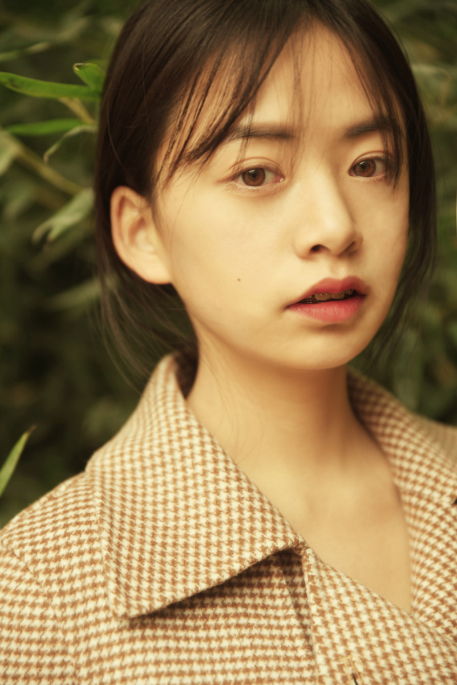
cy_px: 342
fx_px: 1332
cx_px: 228
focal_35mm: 70
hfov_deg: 19.5
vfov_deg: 28.8
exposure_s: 1/125
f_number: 2.8
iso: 250
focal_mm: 70
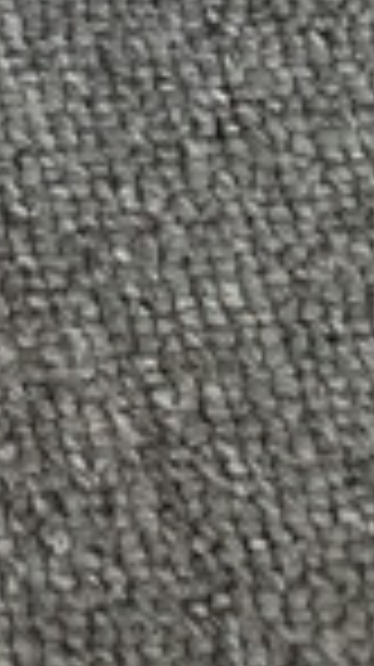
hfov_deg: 5.4
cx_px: -888
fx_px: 3622
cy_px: -826
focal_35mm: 205
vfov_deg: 9.6
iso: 25
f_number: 2.4
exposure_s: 1/193
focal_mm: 3.3
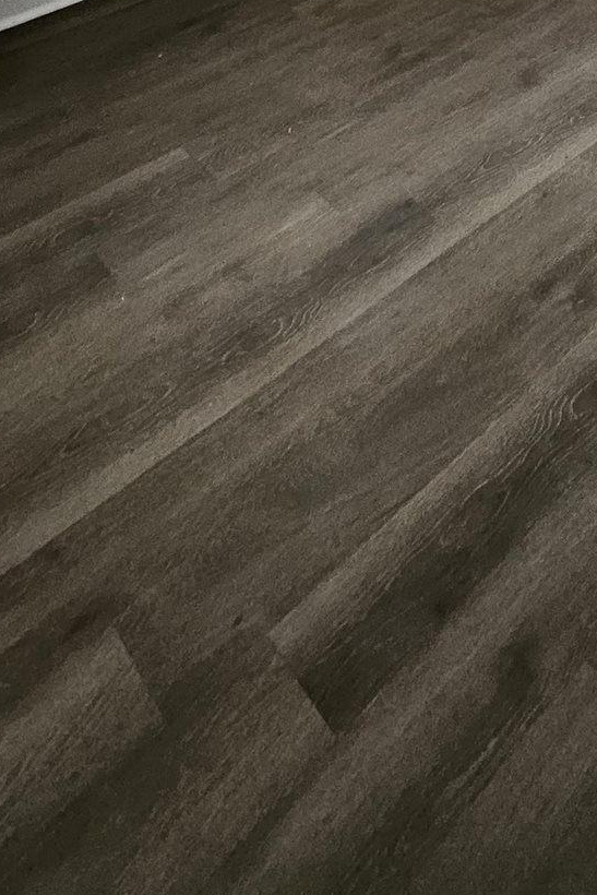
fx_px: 945
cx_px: 596
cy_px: -295
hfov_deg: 32.3
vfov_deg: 34.2
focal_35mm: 38
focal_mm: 1.7
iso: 125
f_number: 2.2
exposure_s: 1/60
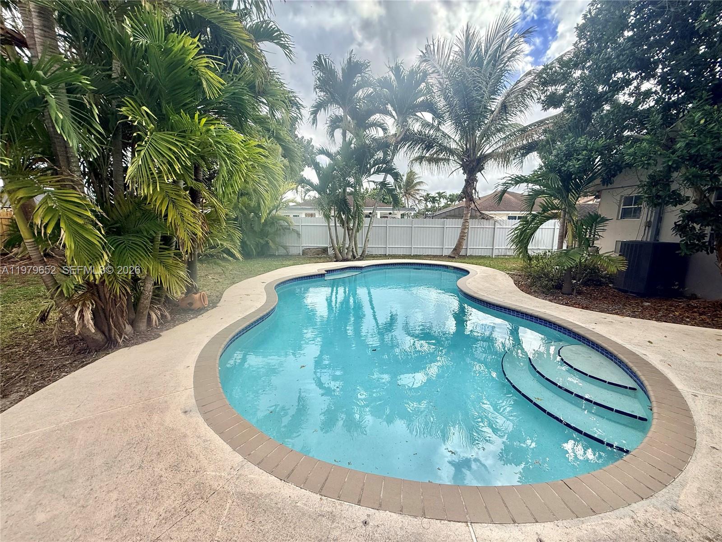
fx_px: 292
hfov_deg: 102.1
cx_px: 361
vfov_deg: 85.7
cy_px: 271
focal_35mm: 14
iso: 50
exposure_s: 1/1087
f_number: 2.2
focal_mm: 2.22
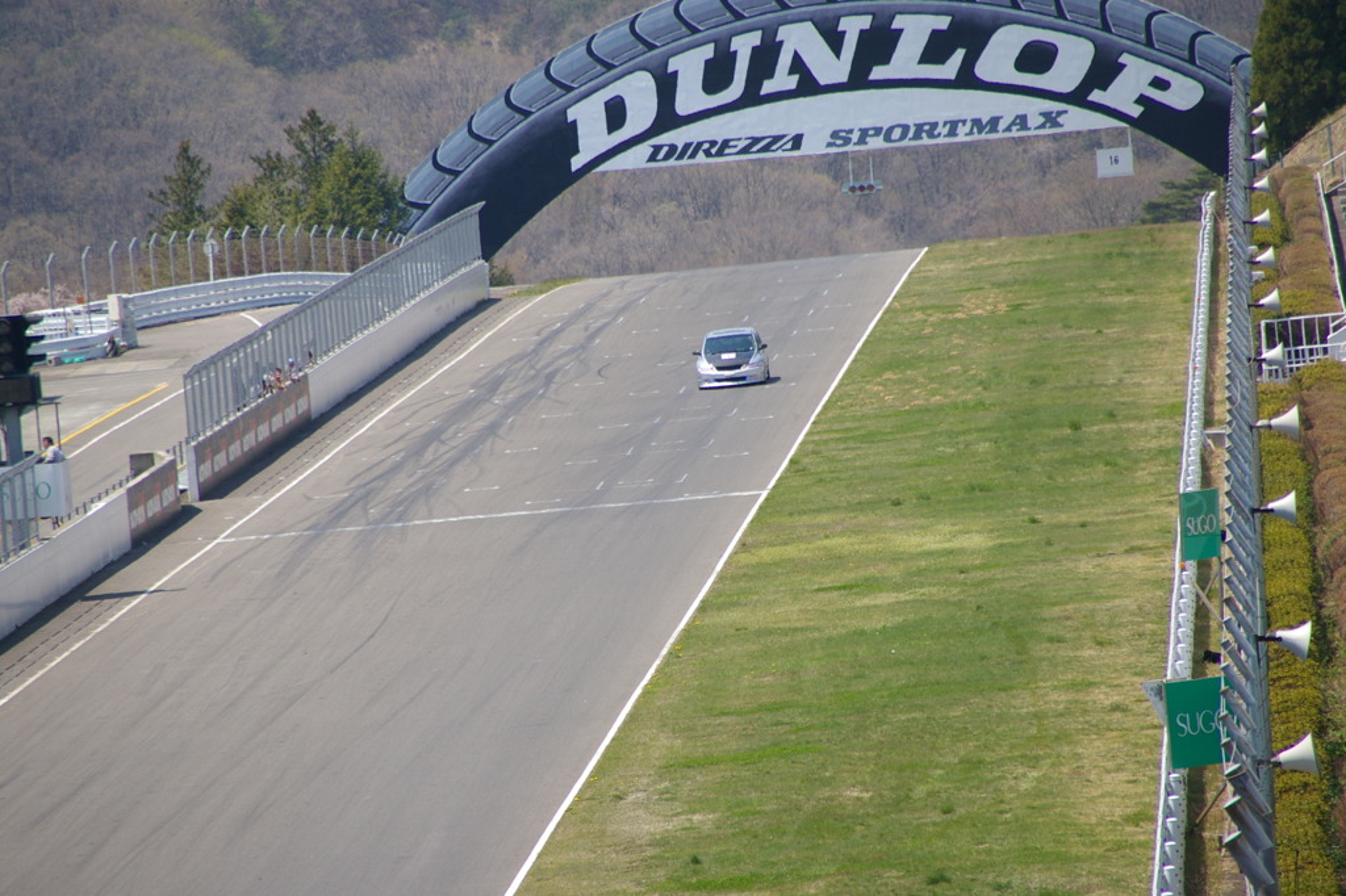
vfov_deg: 3.7
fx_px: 14016
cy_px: 448
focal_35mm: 375
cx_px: 673
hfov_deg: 5.5
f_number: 8
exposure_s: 1/350
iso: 200
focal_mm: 250
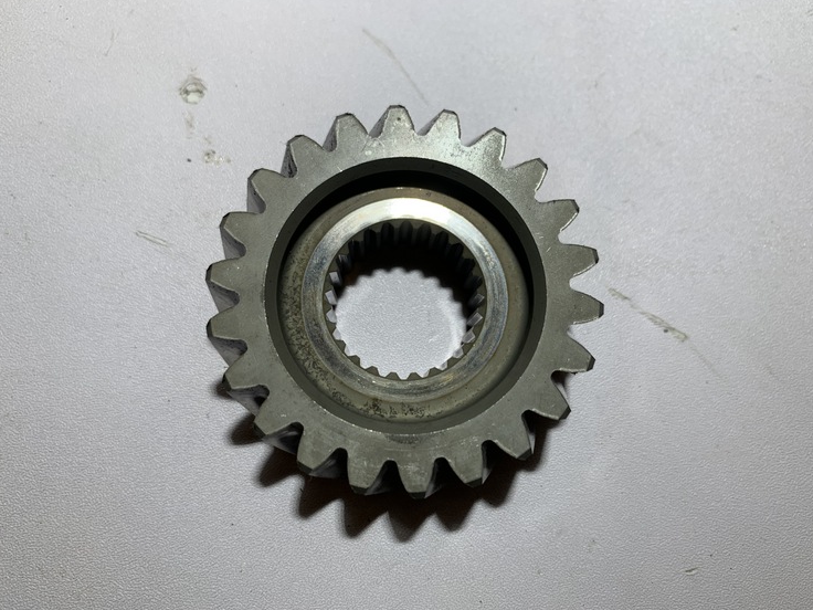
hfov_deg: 65.3
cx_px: 409
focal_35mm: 27
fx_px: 634
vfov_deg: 51.4
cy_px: 310
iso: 25
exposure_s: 1/135
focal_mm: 4.25
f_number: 1.8
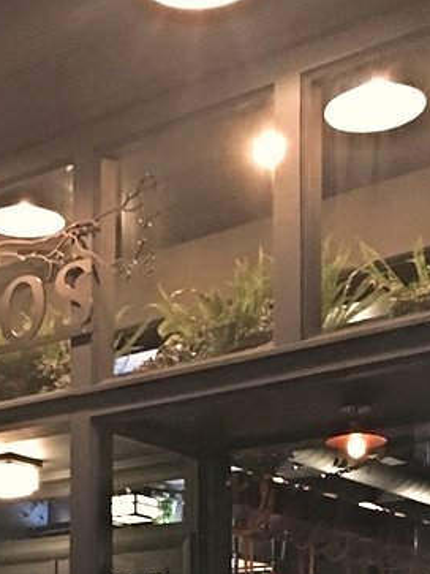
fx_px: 1326
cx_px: -9
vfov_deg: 23.0
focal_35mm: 80
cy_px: 625
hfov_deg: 17.9
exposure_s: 1/15
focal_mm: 4.2
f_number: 2.2
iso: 400
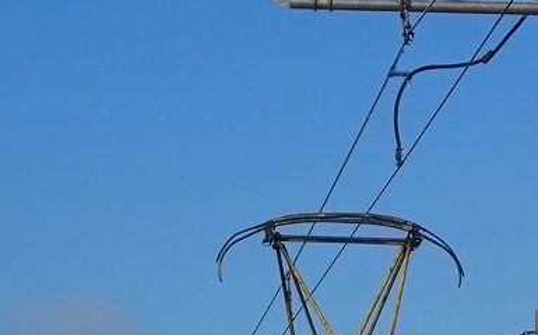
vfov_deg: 6.7
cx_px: 426
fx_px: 2842
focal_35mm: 194
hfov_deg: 10.8
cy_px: 511
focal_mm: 22.49
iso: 125
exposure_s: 1/500
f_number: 7.1
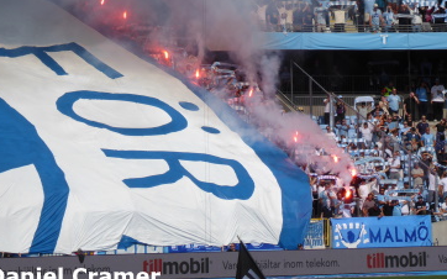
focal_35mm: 264
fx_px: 3215
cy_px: 85
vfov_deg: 5.0
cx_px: 222
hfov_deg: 8.0
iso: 80
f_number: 5.6
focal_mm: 35.8
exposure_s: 1/800
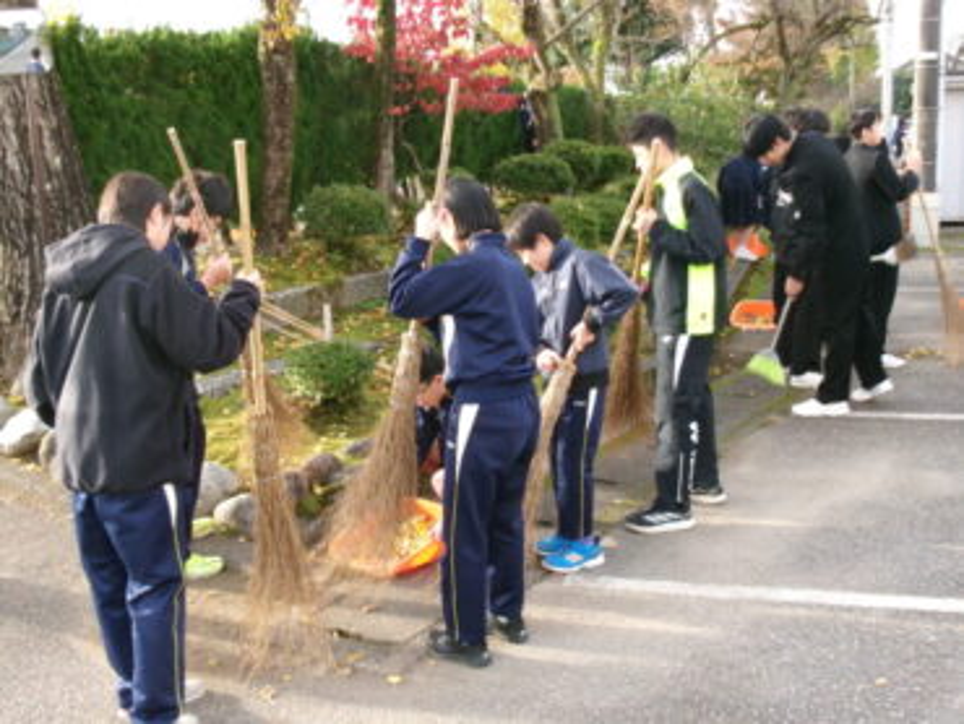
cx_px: 482
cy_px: 362
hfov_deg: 43.8
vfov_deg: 33.6
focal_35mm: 43
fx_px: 1198
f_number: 4.7
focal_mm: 7.8
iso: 100
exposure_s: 1/52
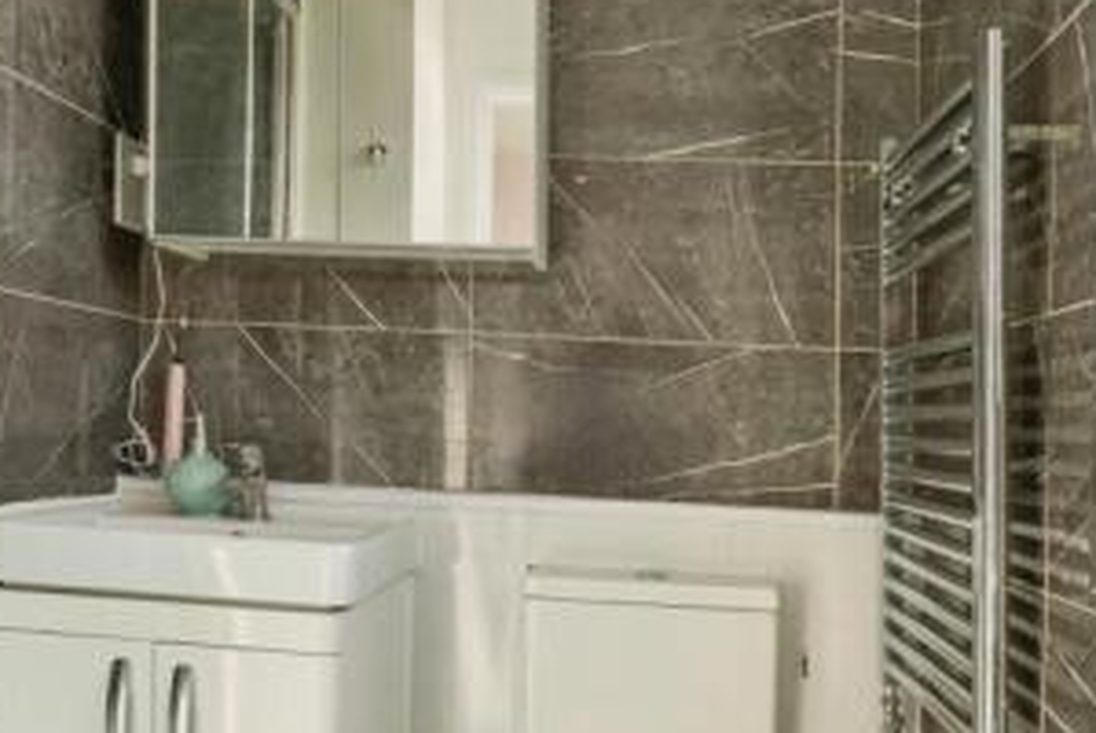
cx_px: 500
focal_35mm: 35
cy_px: 515
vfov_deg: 37.3
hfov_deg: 54.3
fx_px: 1067
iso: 320
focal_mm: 16
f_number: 8
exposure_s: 1/125
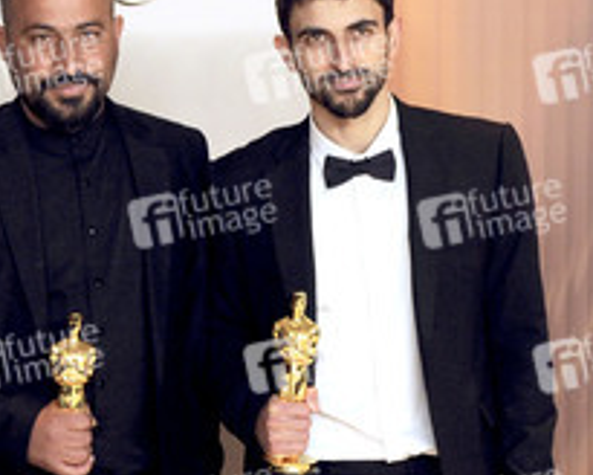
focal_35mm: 247
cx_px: -49
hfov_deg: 7.8
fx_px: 4335
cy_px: 287
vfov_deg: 6.3
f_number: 5.6
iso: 2000
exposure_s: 1/200
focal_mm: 120
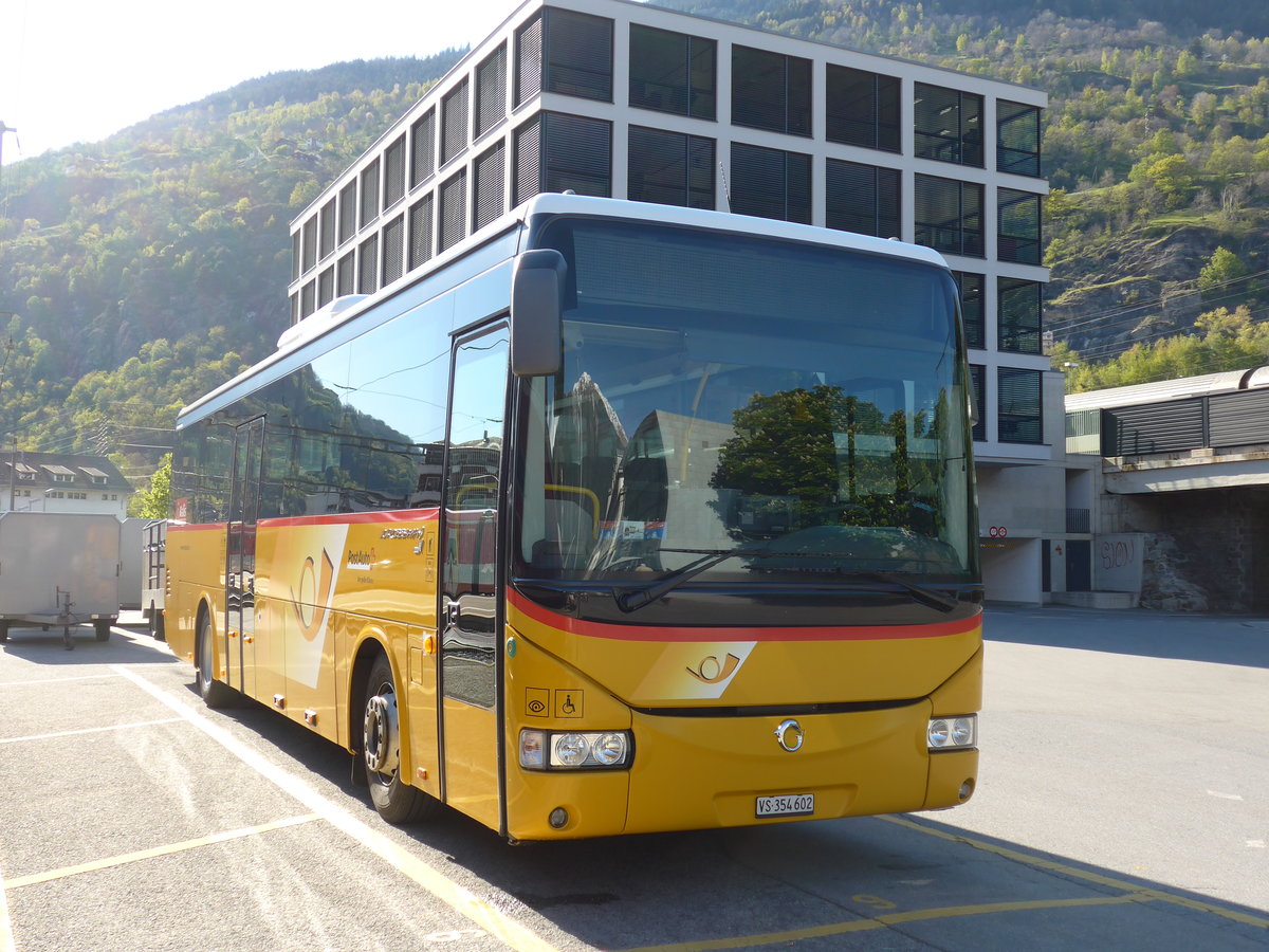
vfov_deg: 36.8
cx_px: 634
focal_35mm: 39
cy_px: 476
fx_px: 1430
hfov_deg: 47.9
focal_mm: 8
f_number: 2.8
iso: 80
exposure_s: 1/500
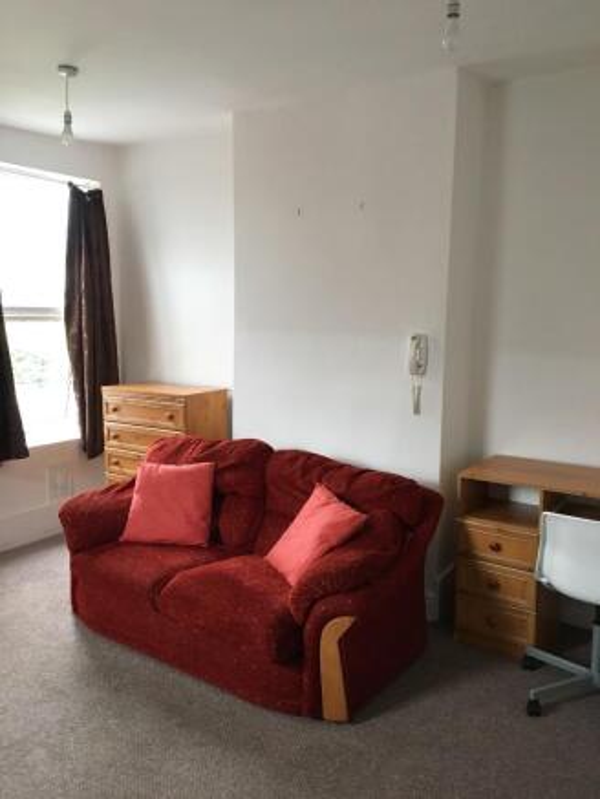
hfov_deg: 48.2
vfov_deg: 61.6
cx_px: 300
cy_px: 400
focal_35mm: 29
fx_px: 670
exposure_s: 1/33
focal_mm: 4.15
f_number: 2.2
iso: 160
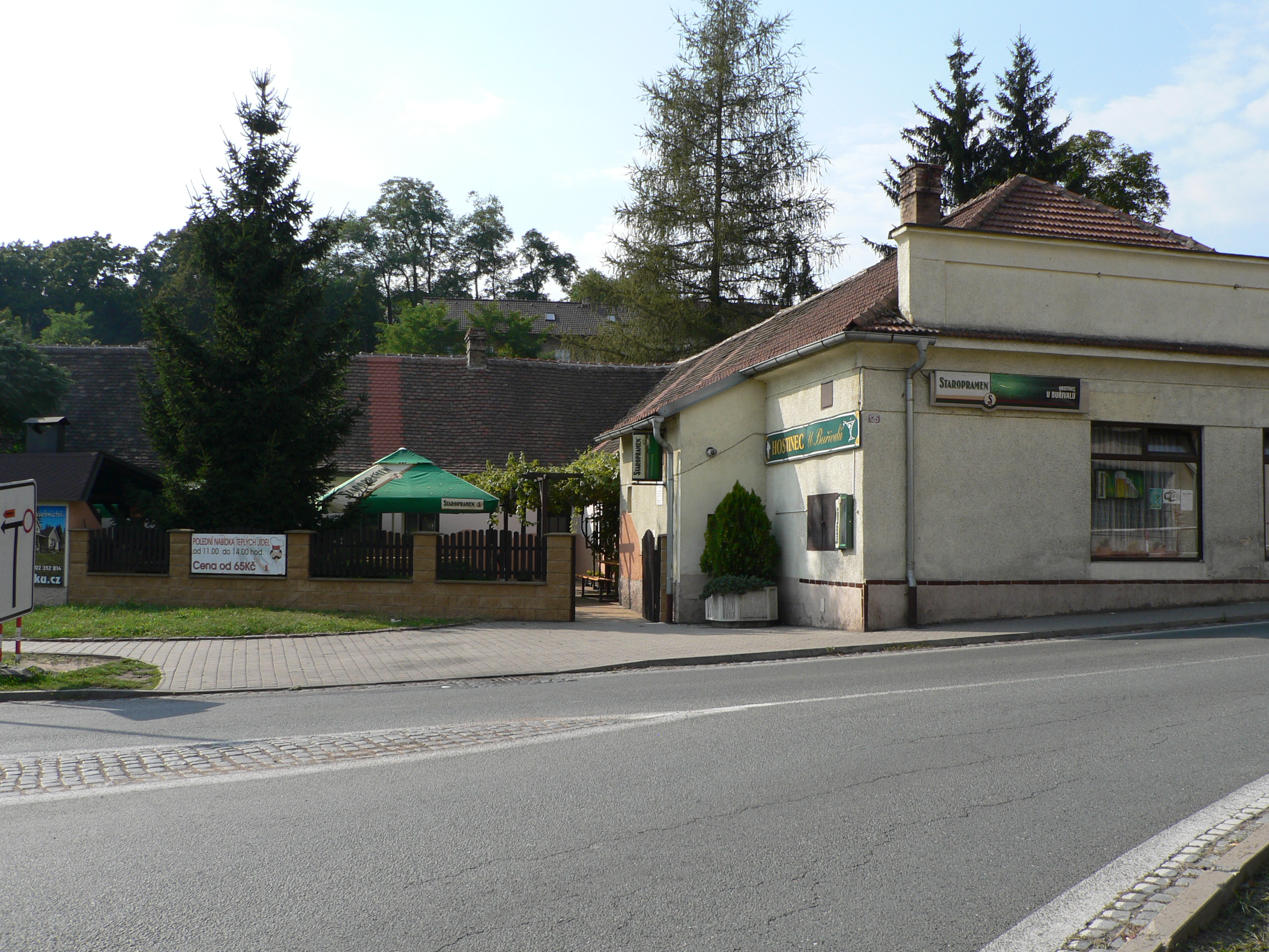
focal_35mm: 36
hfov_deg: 51.4
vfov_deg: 39.7
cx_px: 634
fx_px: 1320
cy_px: 476
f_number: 4.5
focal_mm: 6
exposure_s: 1/400
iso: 80
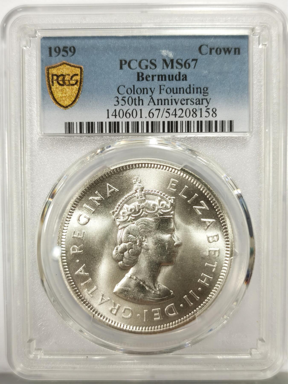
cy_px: 192
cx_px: 144
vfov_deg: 35.5
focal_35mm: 54
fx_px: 599
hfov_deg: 27.0
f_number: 16
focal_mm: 5.56
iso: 125
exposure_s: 1/100
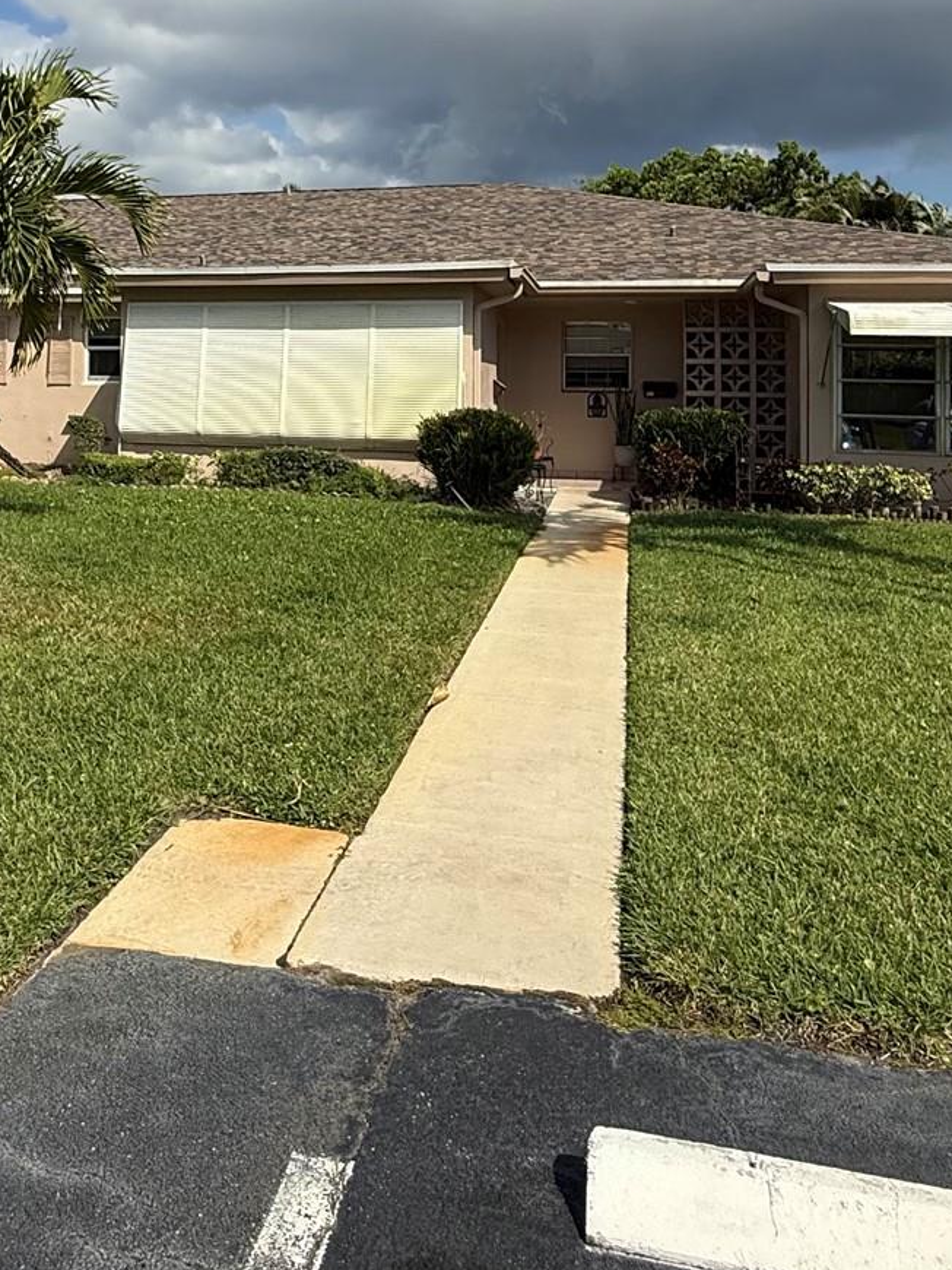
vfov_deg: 53.4
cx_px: 269
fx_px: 1210
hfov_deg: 42.0
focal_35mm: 33
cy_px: 351
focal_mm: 2.22
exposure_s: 1/4425
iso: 50
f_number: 2.2
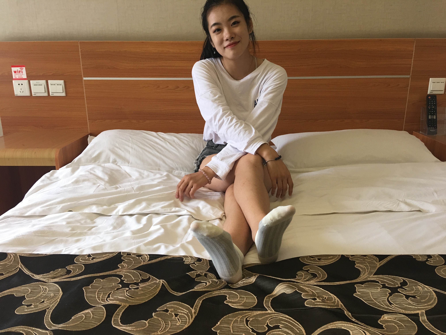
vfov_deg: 48.2
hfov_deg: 61.7
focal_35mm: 29
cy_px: 168
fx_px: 374
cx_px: 223
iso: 50
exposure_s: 1/17
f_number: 2.2
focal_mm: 4.15
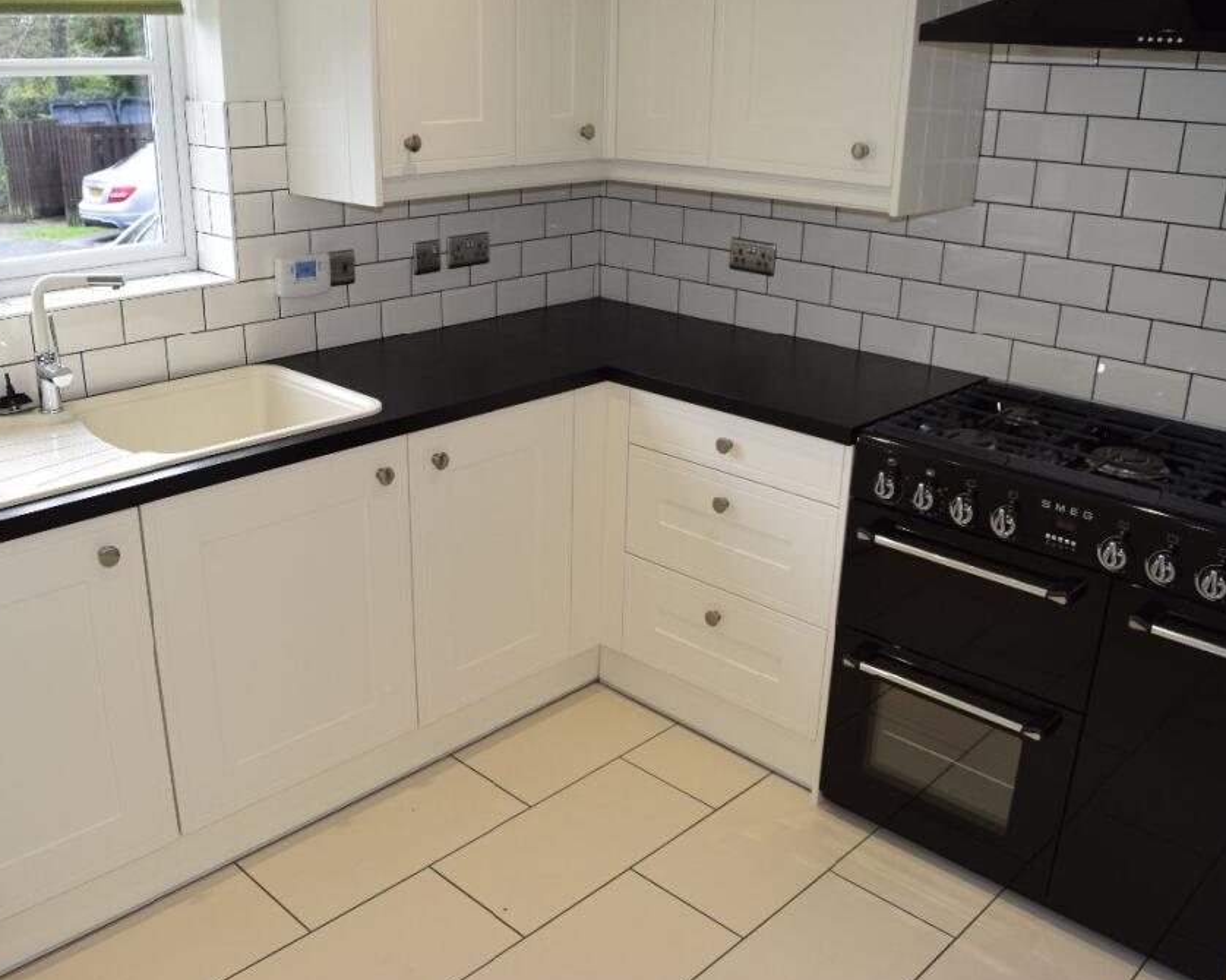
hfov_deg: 57.1
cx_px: 562
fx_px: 1125
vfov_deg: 47.1
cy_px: 493
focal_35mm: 31
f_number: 5.6
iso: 560
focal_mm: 18
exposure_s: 1/125
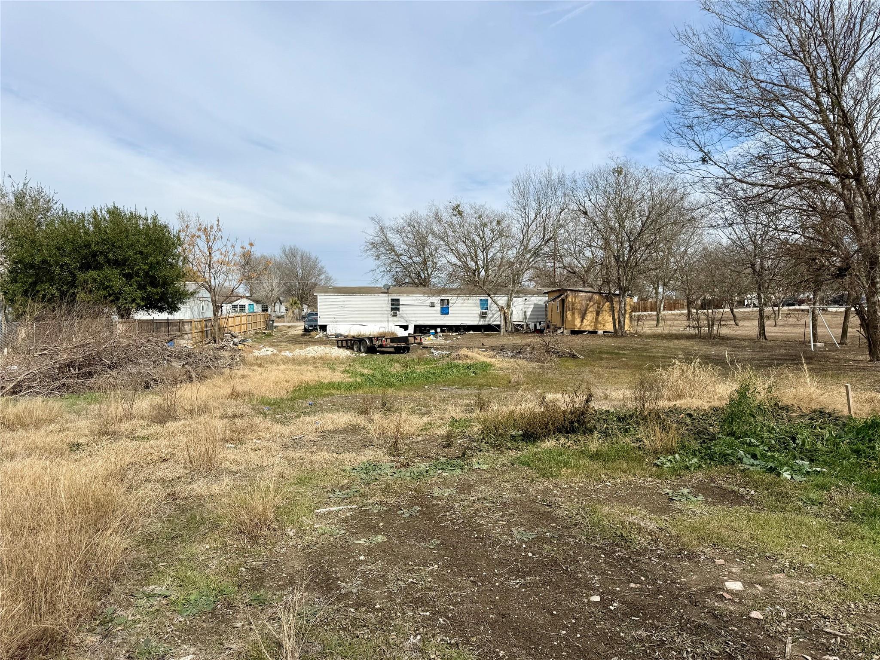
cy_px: 330
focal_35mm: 24
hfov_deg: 71.6
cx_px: 440
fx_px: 610
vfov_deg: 56.8
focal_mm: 6.76
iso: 80
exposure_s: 1/6711
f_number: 1.78
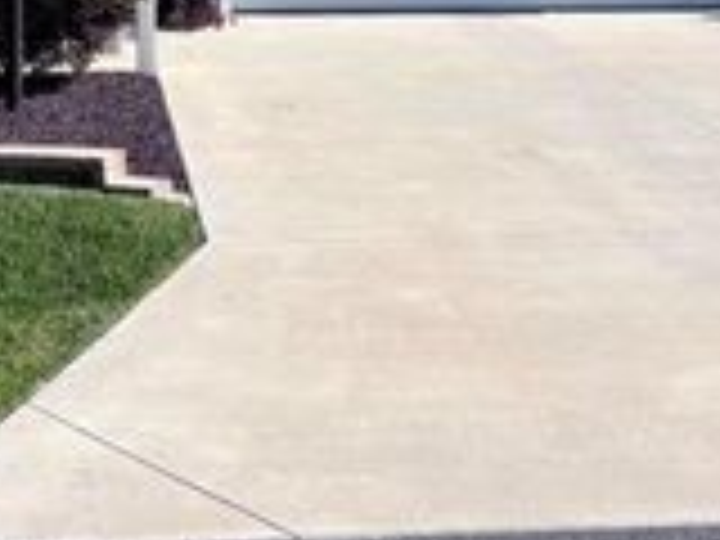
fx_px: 1685
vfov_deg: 17.1
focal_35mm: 81
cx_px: 153
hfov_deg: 23.8
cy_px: -169
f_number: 1.6
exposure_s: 1/4854
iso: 50
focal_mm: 5.96
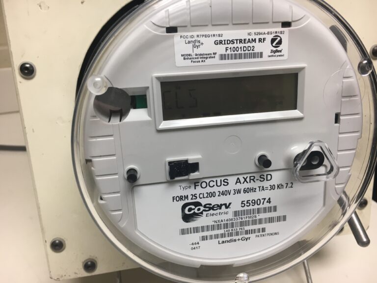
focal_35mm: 29
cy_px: 142
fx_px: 316
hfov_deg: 61.7
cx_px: 188
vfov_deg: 48.2
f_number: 2.2
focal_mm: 4.15
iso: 50
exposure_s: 1/30
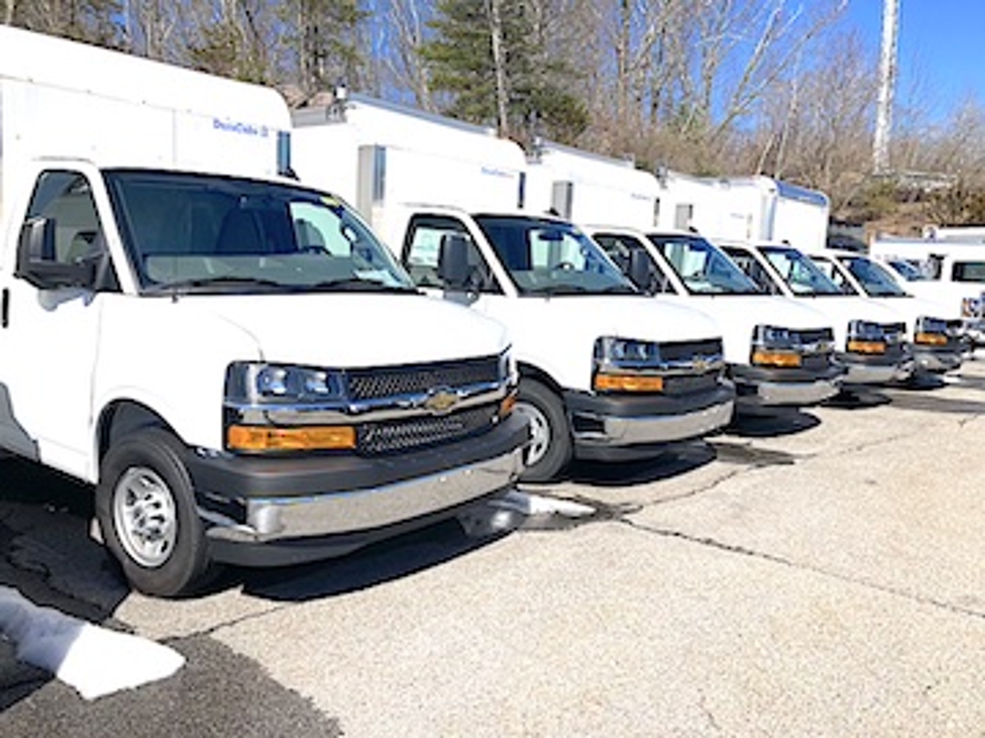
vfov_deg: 49.7
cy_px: 369
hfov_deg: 63.4
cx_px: 492
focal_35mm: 28
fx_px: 797
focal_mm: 3.99
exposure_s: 1/4000
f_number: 1.8
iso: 20
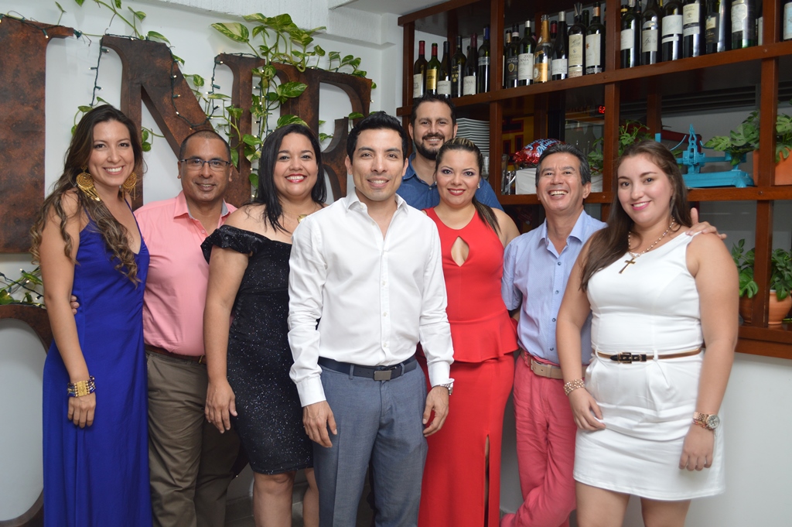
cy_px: 264
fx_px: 725
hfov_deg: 57.3
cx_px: 396
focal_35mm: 33
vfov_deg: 39.9
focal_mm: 22
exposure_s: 1/80
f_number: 3.8
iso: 400
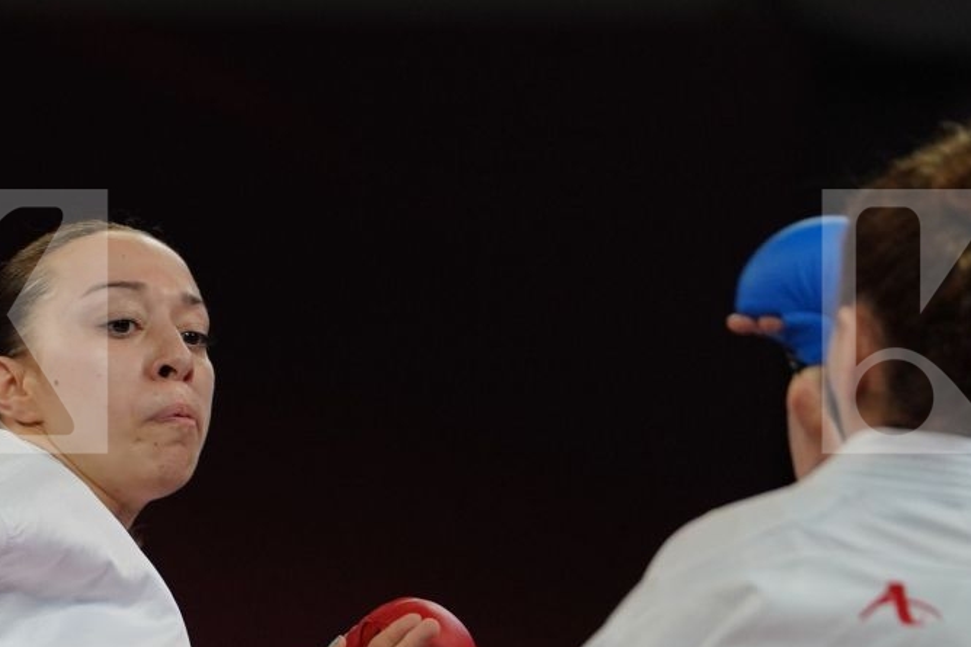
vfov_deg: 2.5
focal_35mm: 539
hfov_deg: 3.8
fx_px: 14534
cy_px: 836
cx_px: -28
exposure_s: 1/1000
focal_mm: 200
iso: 800
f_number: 2.8
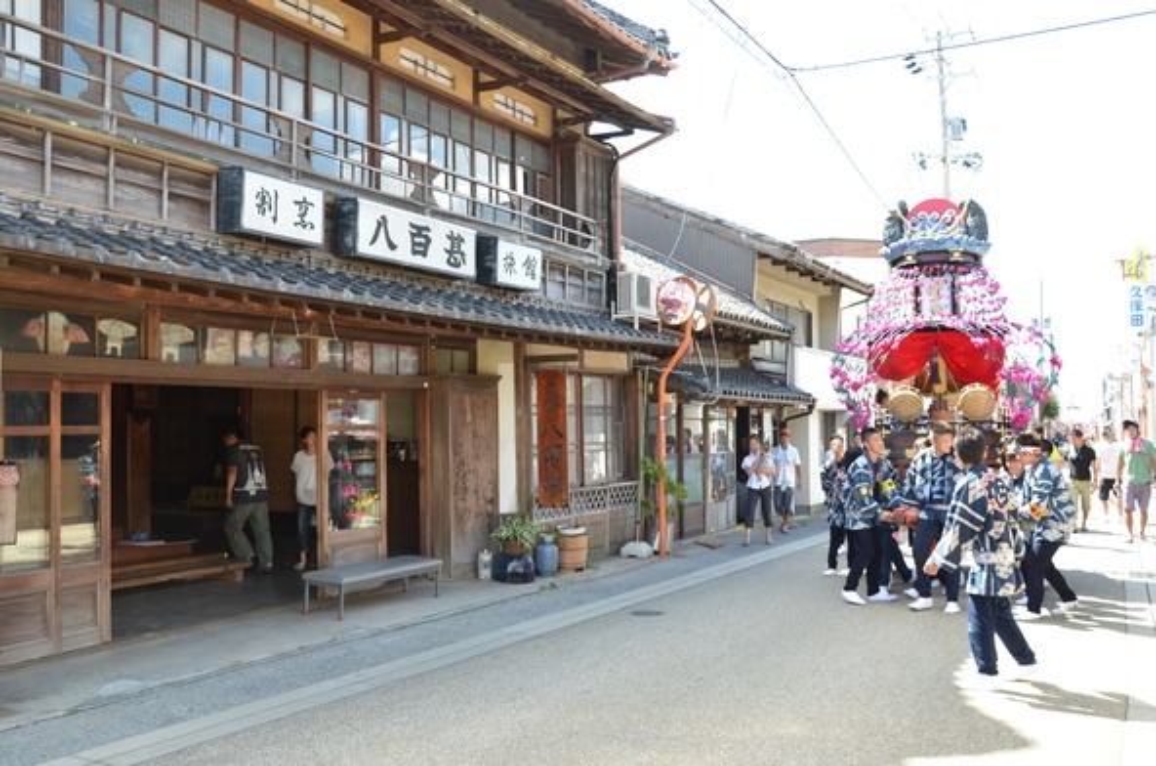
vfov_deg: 39.8
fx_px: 1057
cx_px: 578
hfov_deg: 57.3
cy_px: 383
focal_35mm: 33
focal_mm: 22
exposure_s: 1/125
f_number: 5.6
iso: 200
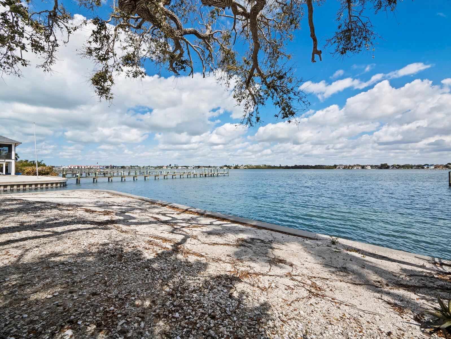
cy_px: 170
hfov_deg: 102.0
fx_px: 182
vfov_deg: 85.7
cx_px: 226
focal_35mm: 14
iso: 320
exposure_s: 1/320
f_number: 11
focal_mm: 7
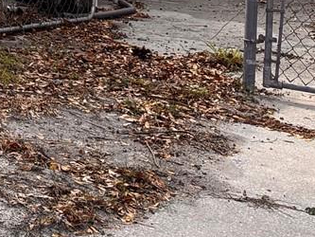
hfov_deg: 13.7
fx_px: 1138
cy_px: -232
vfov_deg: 10.9
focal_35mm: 125
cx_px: -295
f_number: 1.6
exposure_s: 1/935
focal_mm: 5.96
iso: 50
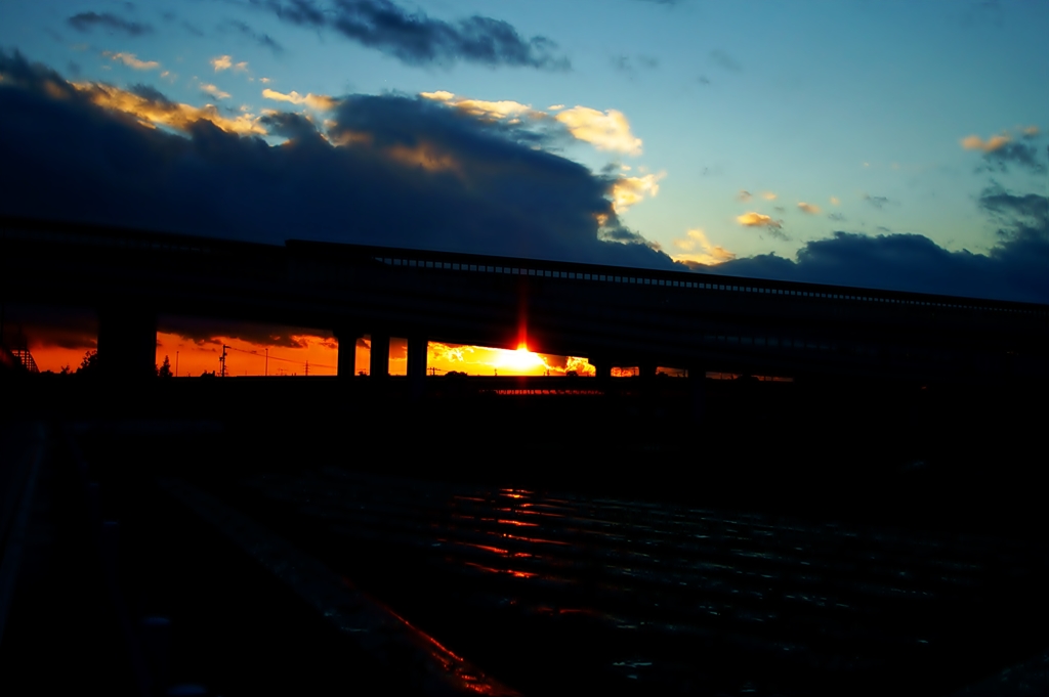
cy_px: 348
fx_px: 1223
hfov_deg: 46.4
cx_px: 524
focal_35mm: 42
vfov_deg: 31.8
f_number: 1.8
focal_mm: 28
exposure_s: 1/4000
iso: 200
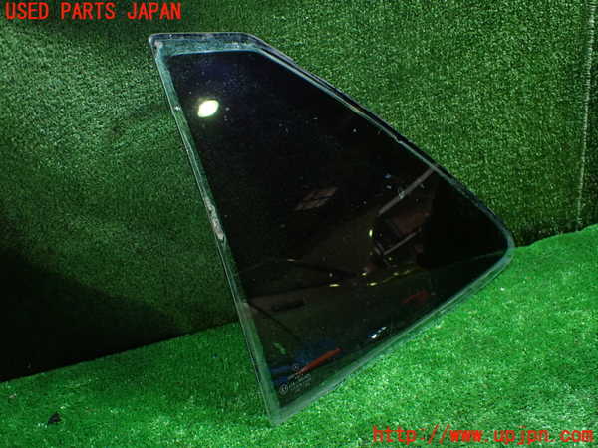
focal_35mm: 30
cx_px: 299
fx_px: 518
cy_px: 224
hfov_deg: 60.0
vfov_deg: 46.8
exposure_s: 1/60
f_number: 2.3
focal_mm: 5.4
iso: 800
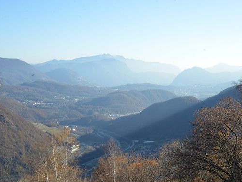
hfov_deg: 33.7
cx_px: 141
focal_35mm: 57
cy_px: 95
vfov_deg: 25.7
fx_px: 399
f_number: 14
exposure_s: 1/800
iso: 2000
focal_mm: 50
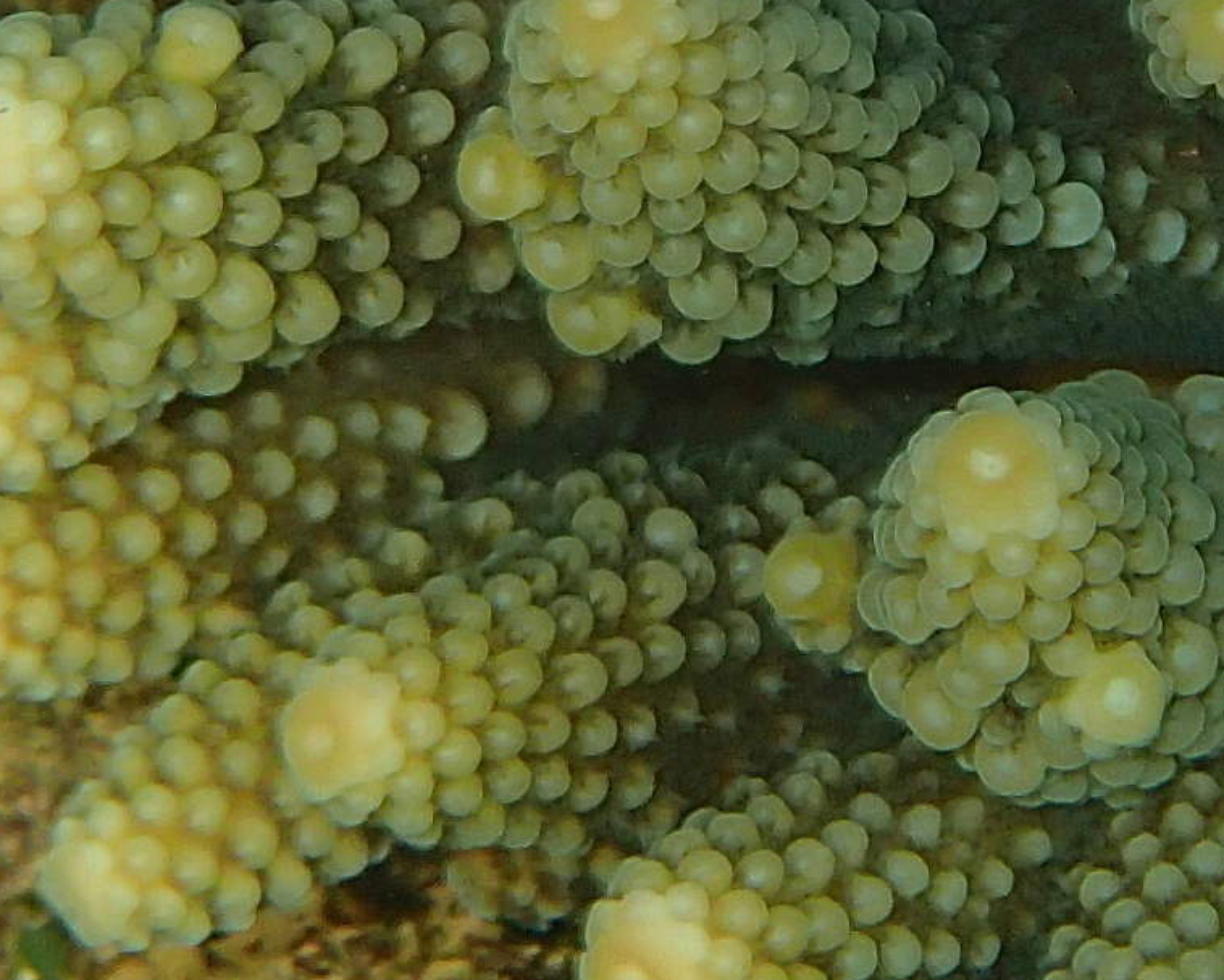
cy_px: 223
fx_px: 11198
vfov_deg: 5.0
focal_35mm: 309
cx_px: 730
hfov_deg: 6.3
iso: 200
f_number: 6.3
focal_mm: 18
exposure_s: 1/400
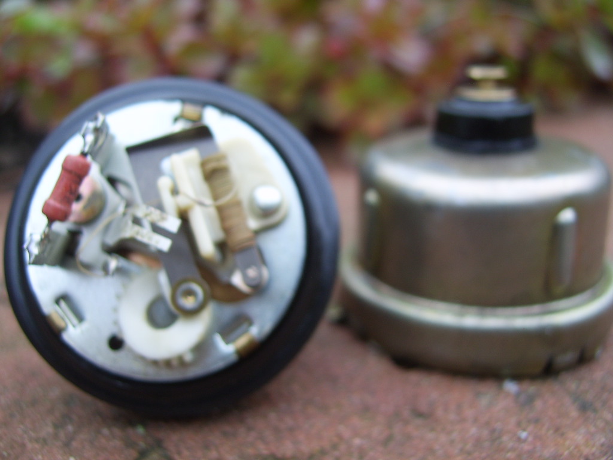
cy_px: 230
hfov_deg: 49.0
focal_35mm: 38
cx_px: 306
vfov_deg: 37.7
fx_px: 673
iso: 50
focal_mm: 7.8
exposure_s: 1/60
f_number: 2.8
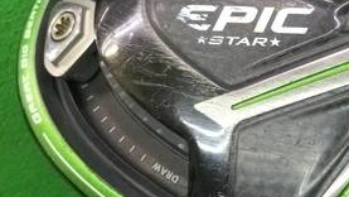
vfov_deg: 15.5
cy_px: 93
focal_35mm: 78
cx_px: 292
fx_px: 722
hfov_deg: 26.5
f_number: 2.4
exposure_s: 1/30
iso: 64
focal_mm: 3.3
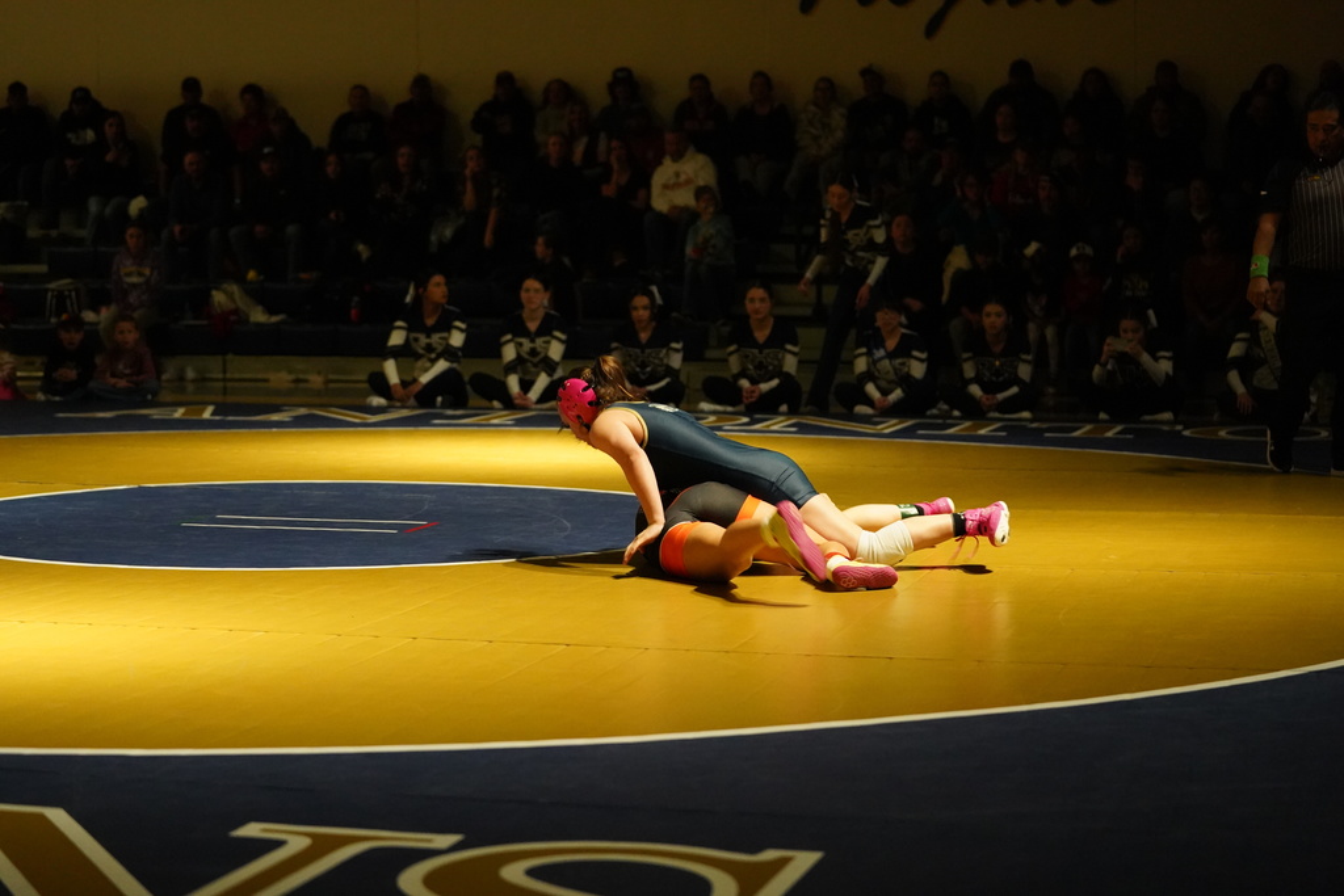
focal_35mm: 70
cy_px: 448
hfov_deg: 28.8
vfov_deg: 19.5
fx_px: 2614
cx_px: 672
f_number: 2.8
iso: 10000
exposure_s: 1/160
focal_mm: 70
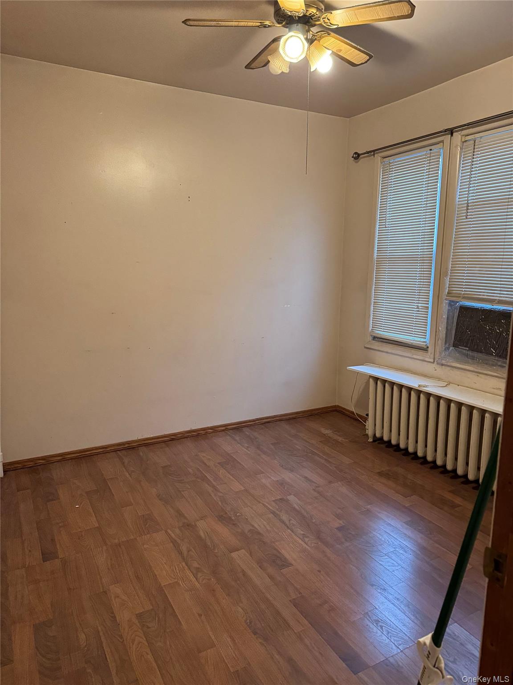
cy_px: 342
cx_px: 256
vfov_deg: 71.6
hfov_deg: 56.8
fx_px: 474
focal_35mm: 24
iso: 500
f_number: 1.78
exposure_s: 1/59
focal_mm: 6.76
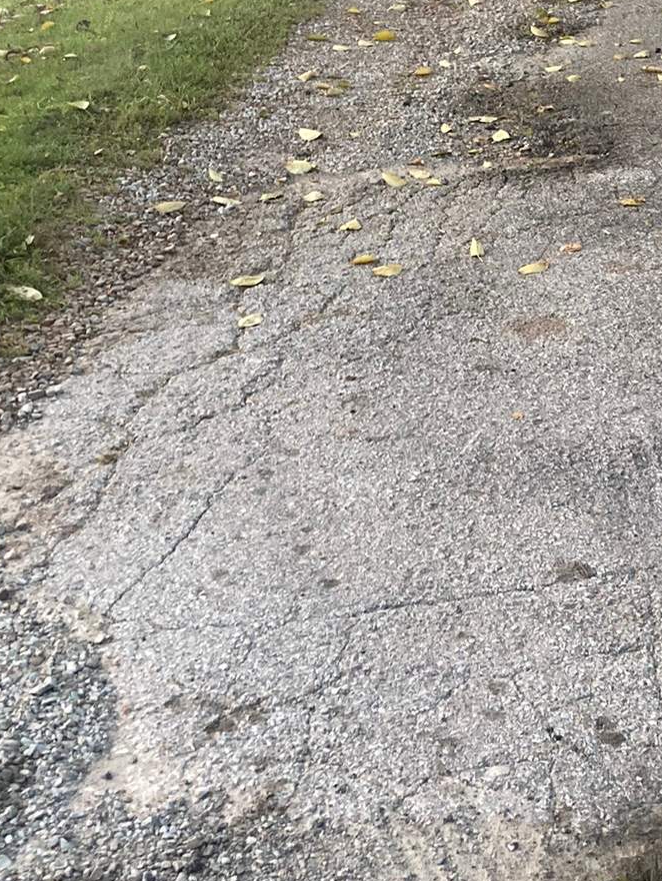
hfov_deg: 22.0
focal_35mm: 65
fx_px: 1657
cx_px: 613
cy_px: 264
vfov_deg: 29.5
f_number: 1.8
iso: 80
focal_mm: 3.99
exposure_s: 1/99
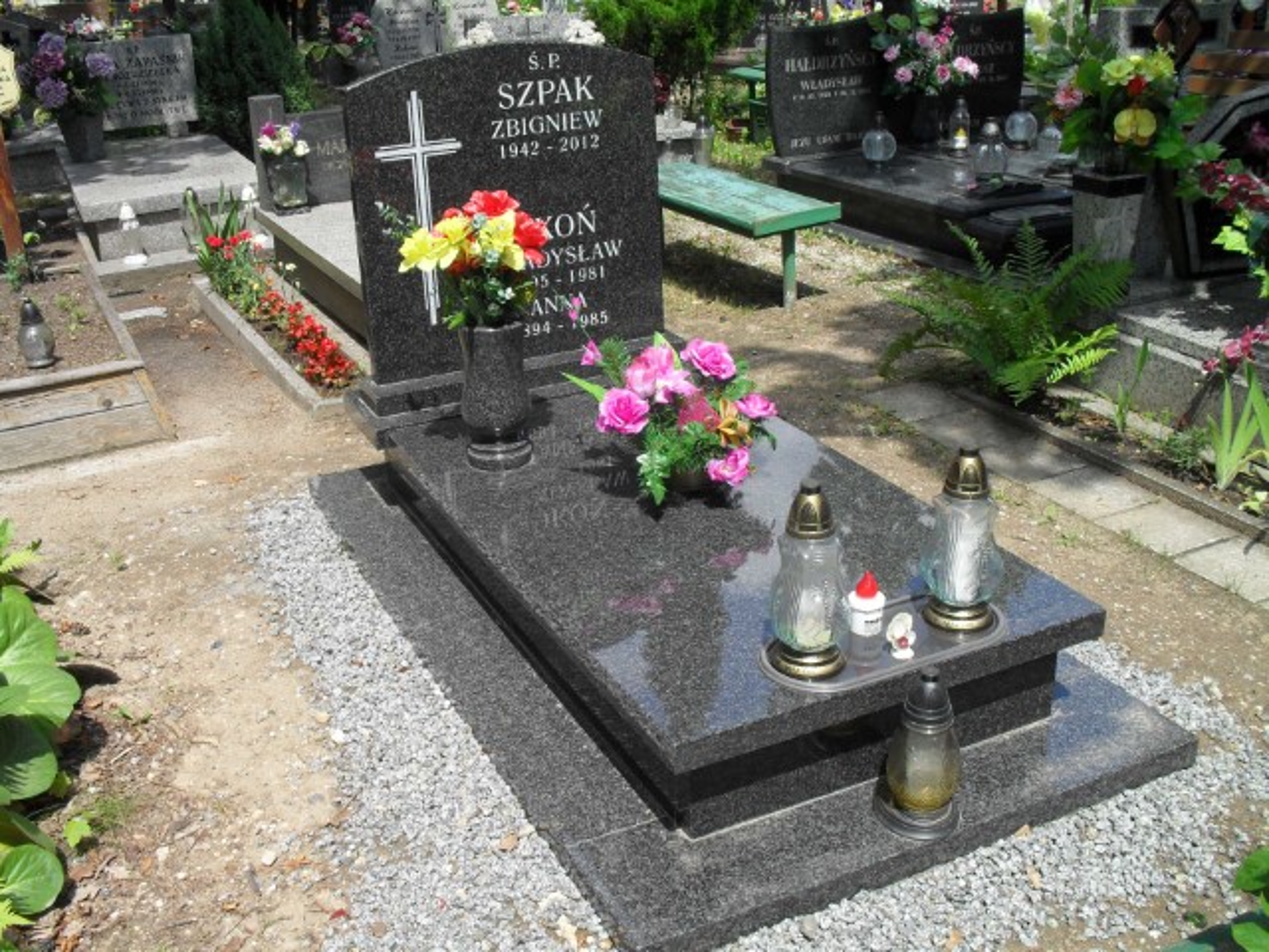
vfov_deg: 40.7
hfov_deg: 52.6
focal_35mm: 35
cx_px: 634
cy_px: 476
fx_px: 1283
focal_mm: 6.3
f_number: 8.4
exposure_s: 1/90
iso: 100
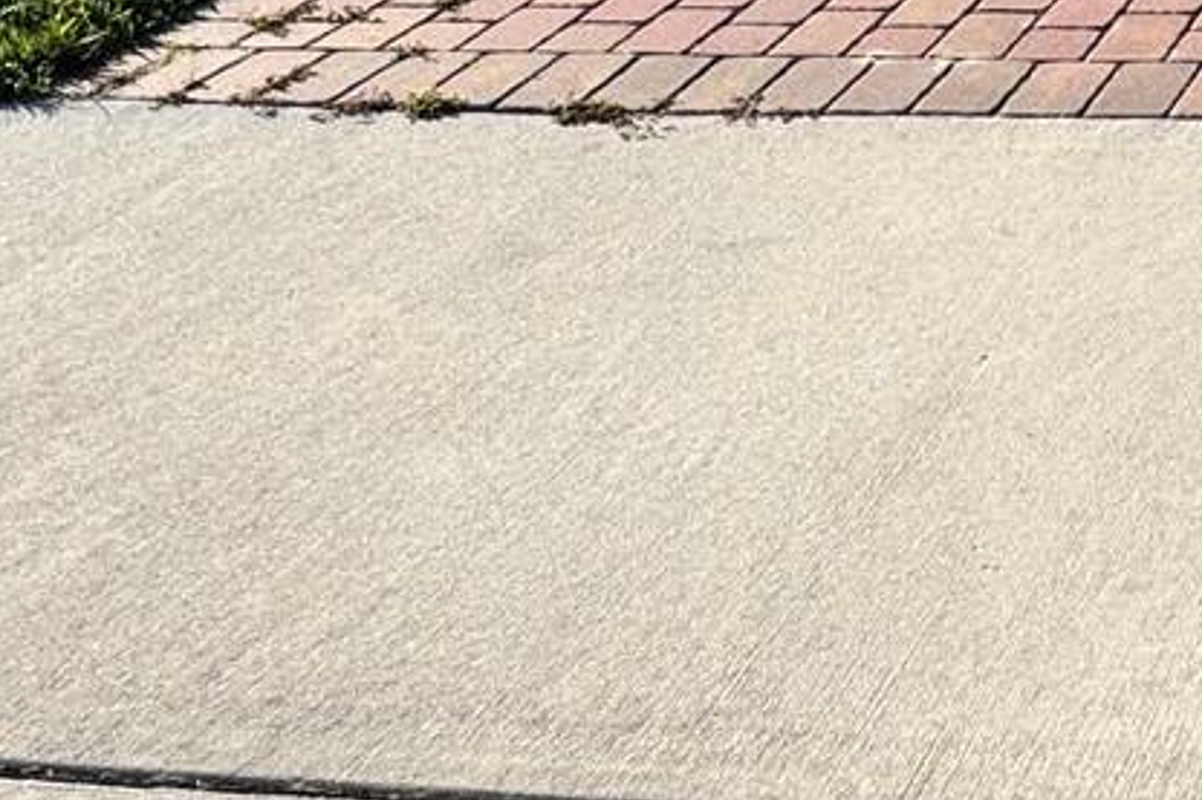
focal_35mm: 56
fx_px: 1869
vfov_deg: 23.2
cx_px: 1592
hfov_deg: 28.6
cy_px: -6
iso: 50
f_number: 2.2
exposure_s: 1/1600
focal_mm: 2.22
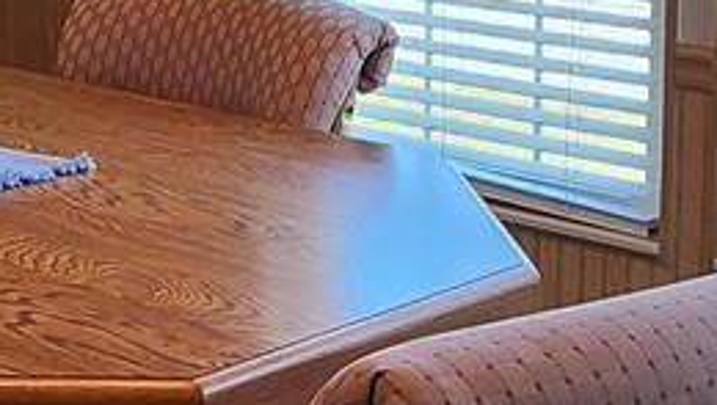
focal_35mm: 87
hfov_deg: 24.0
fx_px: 1656
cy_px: -138
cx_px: 124
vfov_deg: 13.4
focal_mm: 2.2
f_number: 2.2
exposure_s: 1/60
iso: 50
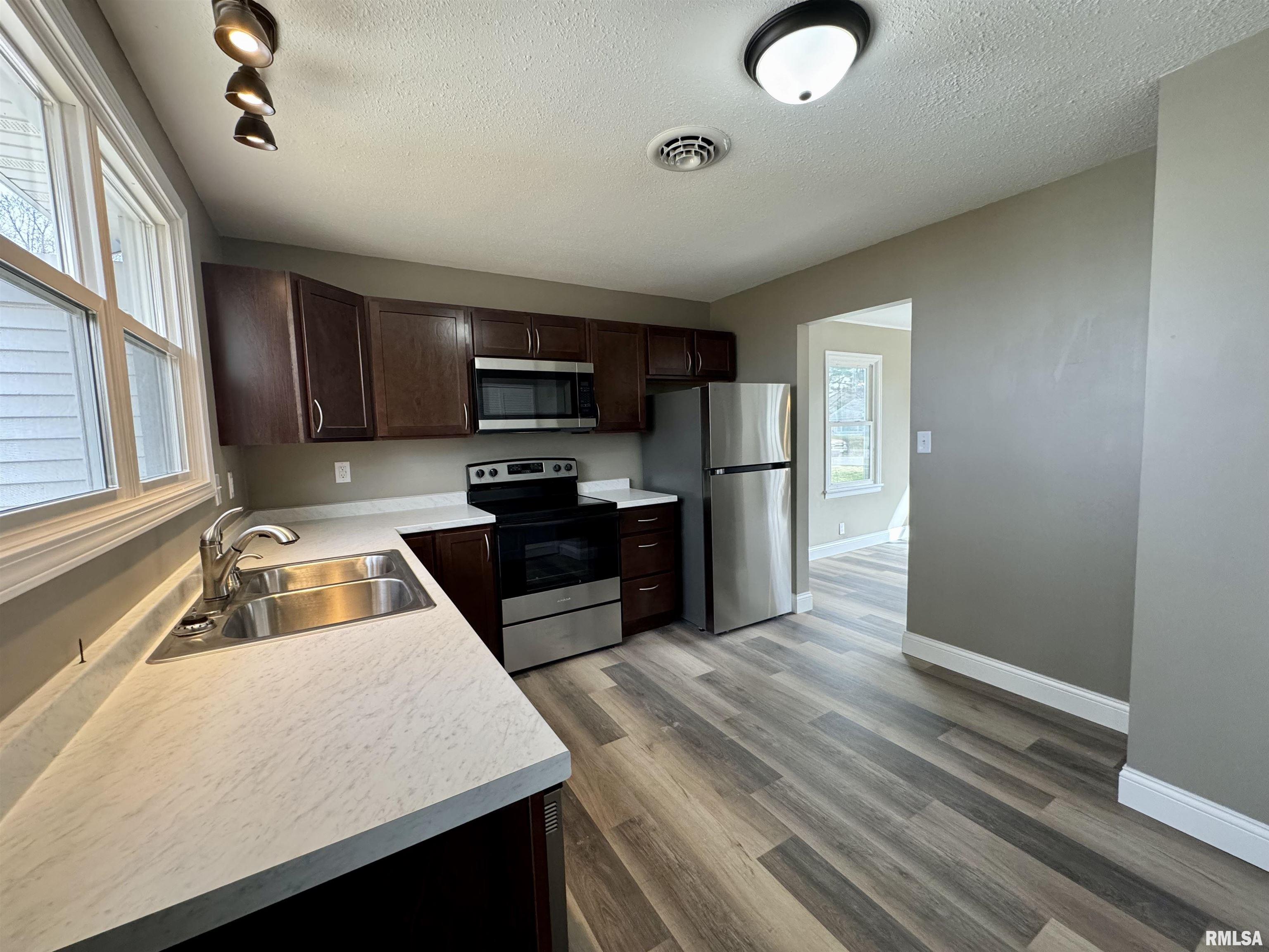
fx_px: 513
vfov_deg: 85.7
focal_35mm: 14
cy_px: 476
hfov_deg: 102.1
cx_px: 634
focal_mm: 2.22
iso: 250
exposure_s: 1/120
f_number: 2.2
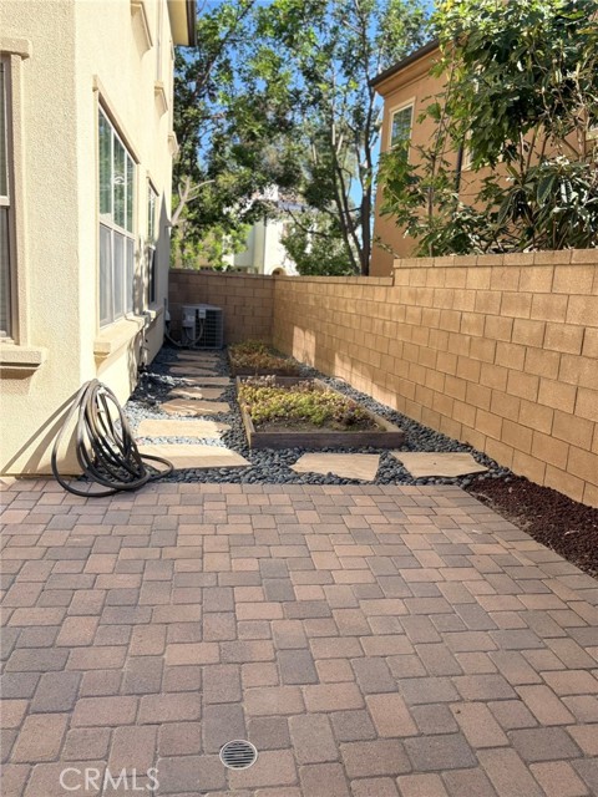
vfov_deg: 67.3
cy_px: 398
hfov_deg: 53.1
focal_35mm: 26
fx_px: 599
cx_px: 299
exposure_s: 1/1799
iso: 64
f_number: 1.6
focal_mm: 5.96
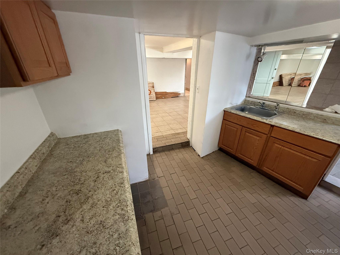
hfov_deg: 102.1
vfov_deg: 85.7
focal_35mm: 14
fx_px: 138
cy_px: 128
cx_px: 170
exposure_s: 1/60
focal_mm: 2.22
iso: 640
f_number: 2.2
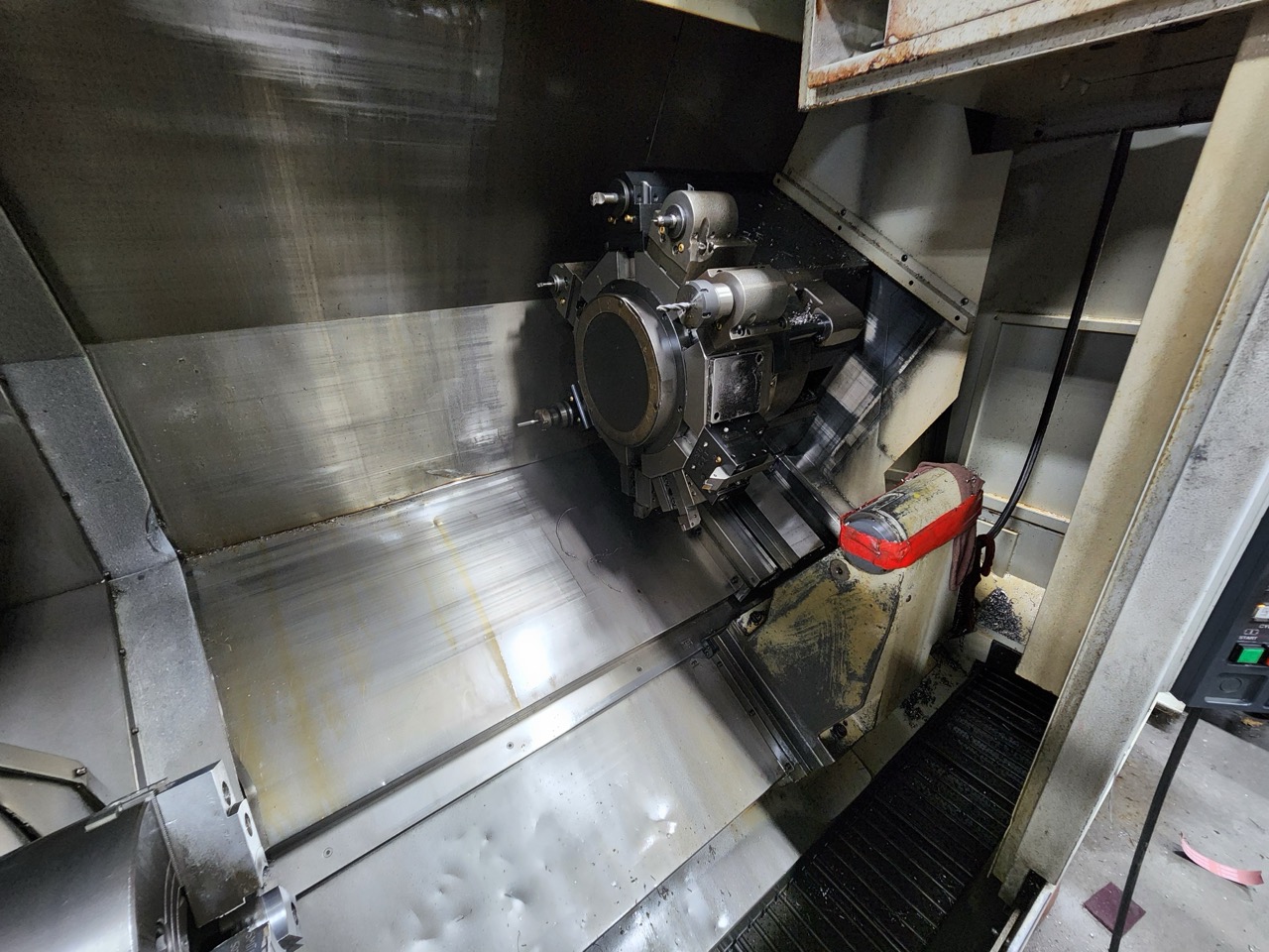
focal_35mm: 13
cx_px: 634
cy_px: 476
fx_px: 477
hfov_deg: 106.2
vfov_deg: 89.9
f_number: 2.2
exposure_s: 1/30
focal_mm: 2.2
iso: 500
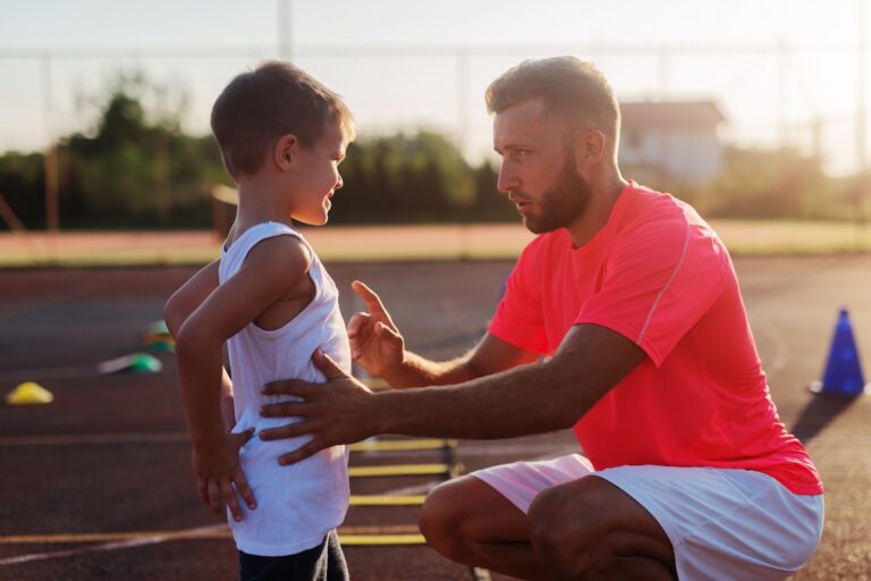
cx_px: 436
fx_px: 1210
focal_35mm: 50
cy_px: 290
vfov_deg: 27.0
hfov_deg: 39.6
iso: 200
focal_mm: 50
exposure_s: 1/4000
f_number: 2
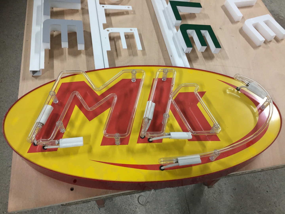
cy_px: 107
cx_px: 142
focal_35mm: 29
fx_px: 239
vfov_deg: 48.2
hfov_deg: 61.7
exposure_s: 1/33
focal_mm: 4.15
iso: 160
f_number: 2.2
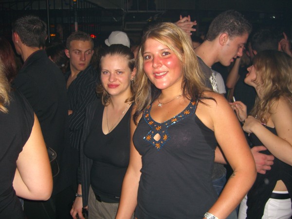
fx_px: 321
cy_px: 110
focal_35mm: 38
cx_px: 146
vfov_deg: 37.7
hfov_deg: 49.0
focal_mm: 7.9
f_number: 2.8
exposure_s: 1/60
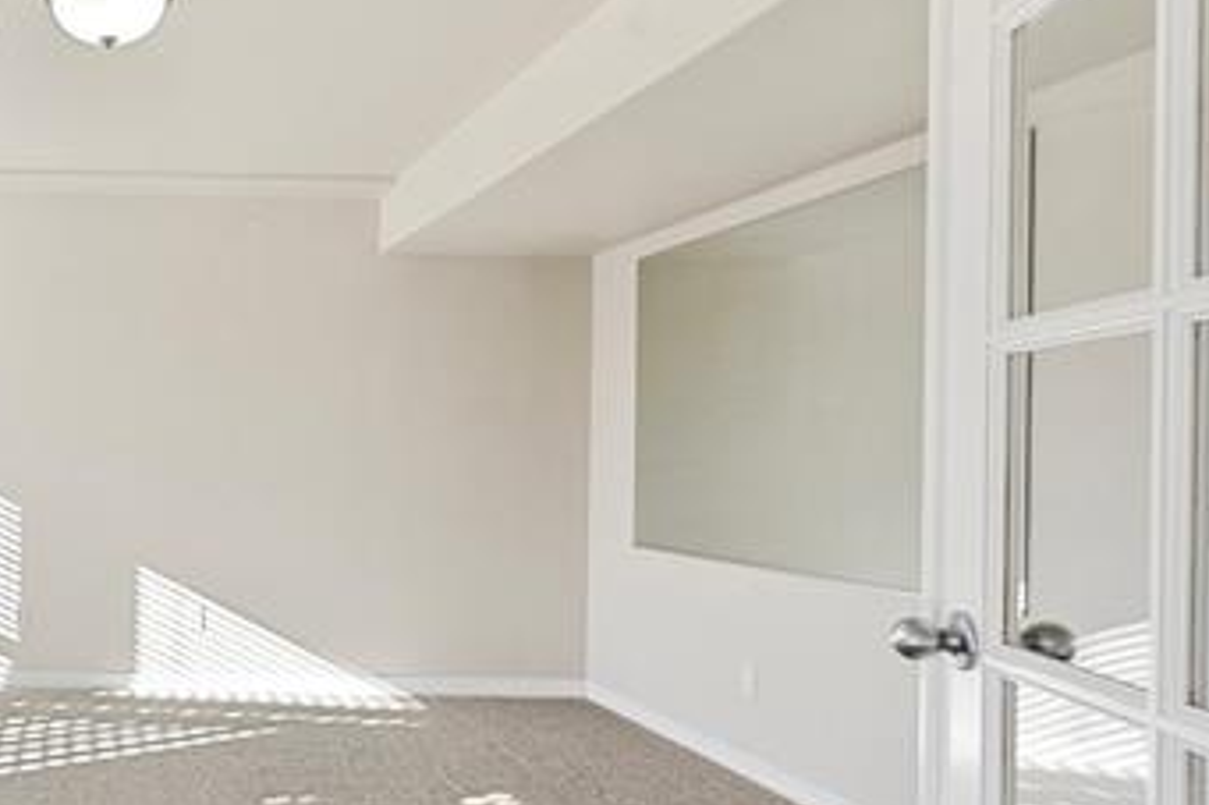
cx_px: 106
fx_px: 1007
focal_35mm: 30
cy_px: 443
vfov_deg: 43.5
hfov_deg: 53.6
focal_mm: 16
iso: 50
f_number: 8
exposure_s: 1/10
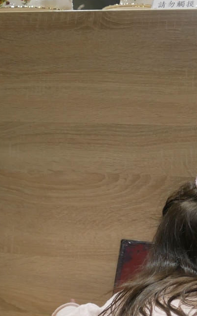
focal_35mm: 105
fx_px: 903
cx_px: 12
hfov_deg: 12.3
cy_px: 353
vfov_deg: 19.0
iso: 250
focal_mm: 20
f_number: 1.7
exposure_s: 1/60
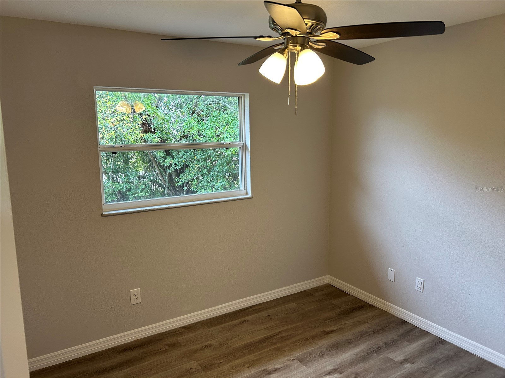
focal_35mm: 26
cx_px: 252
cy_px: 189
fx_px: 379
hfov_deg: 67.3
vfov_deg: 53.1
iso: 125
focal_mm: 5.7
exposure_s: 1/120
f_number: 1.5
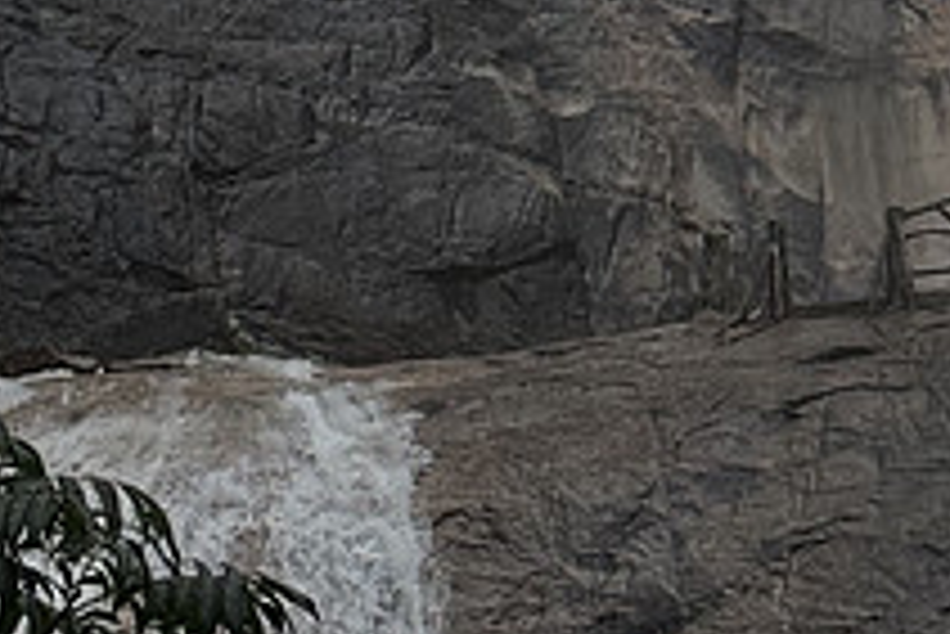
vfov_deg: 7.2
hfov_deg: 10.8
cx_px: 833
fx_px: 4991
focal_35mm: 189
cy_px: -310
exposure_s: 1/9901
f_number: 1.78
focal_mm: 6.76
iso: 64
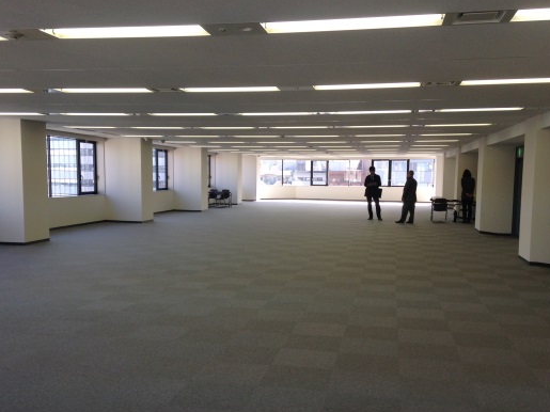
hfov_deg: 45.8
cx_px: 256
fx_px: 651
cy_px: 236
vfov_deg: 35.1
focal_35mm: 41
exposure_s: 1/143
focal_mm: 4.12
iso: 50
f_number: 2.4
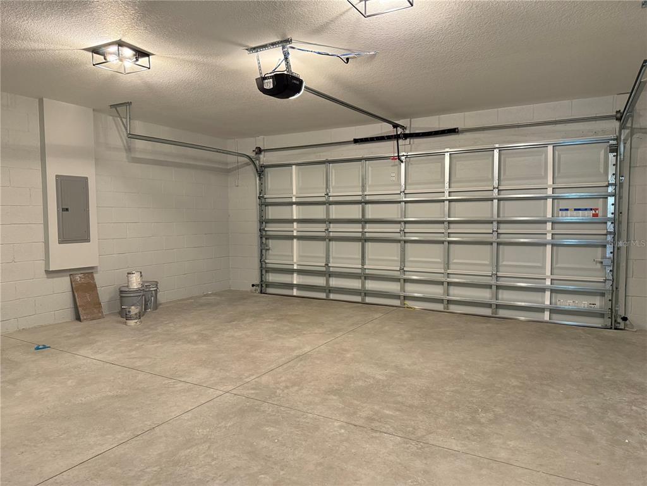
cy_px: 243
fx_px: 449
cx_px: 324
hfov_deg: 71.6
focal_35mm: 24
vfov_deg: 56.8
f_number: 1.78
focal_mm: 6.76
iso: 320
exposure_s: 1/60
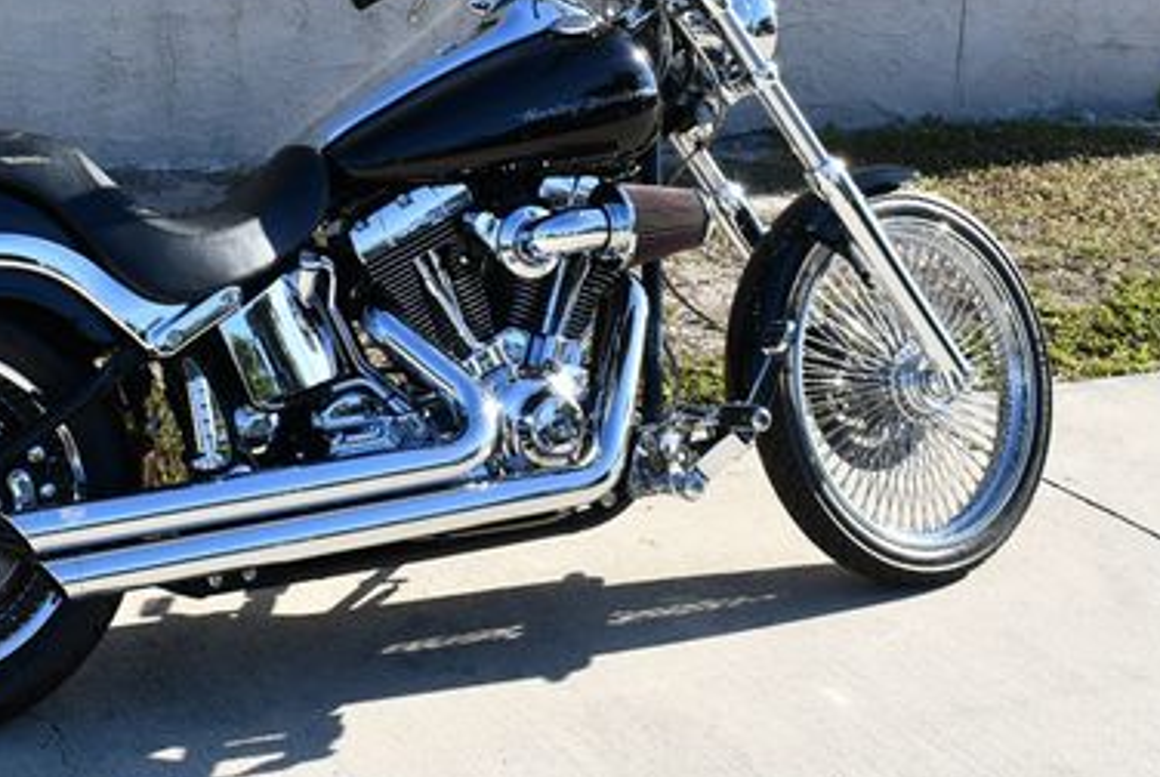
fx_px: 2195
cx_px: 309
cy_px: 225
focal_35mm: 68
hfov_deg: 29.2
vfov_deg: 20.0
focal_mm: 20
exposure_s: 1/250
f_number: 8
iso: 200
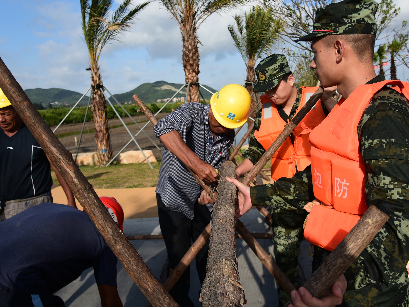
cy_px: 130
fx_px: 378
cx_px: 207
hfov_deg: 56.8
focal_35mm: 32
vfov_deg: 44.0
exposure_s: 1/800
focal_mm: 24
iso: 160
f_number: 5.6
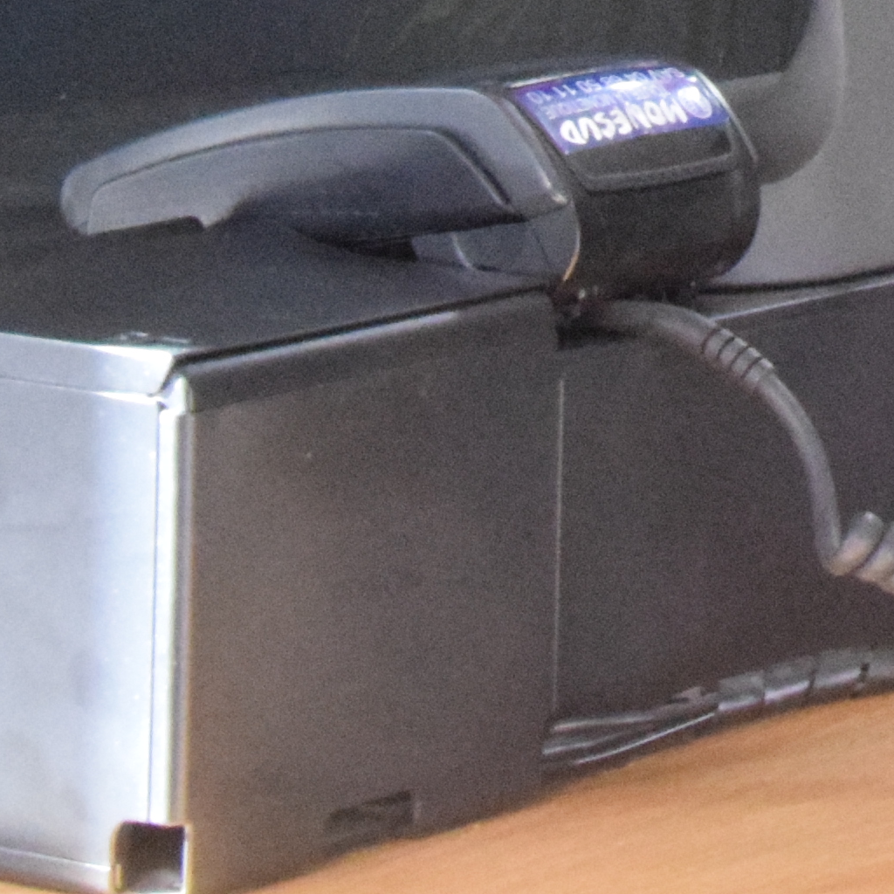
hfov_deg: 7.5
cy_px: -849
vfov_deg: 7.5
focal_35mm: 224
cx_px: 1833
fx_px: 6545
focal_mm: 30
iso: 7200
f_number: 14
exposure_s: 1/50
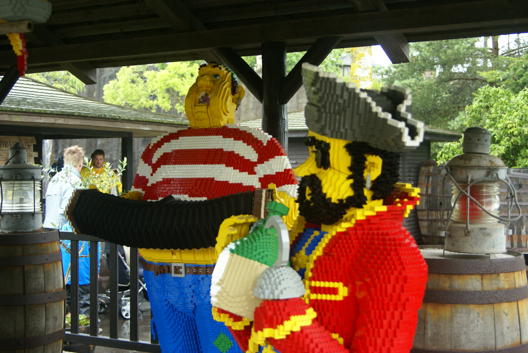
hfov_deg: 37.8
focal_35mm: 52
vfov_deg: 25.8
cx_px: 264
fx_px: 771
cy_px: 176
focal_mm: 35
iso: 250
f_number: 4.5
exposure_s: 1/60
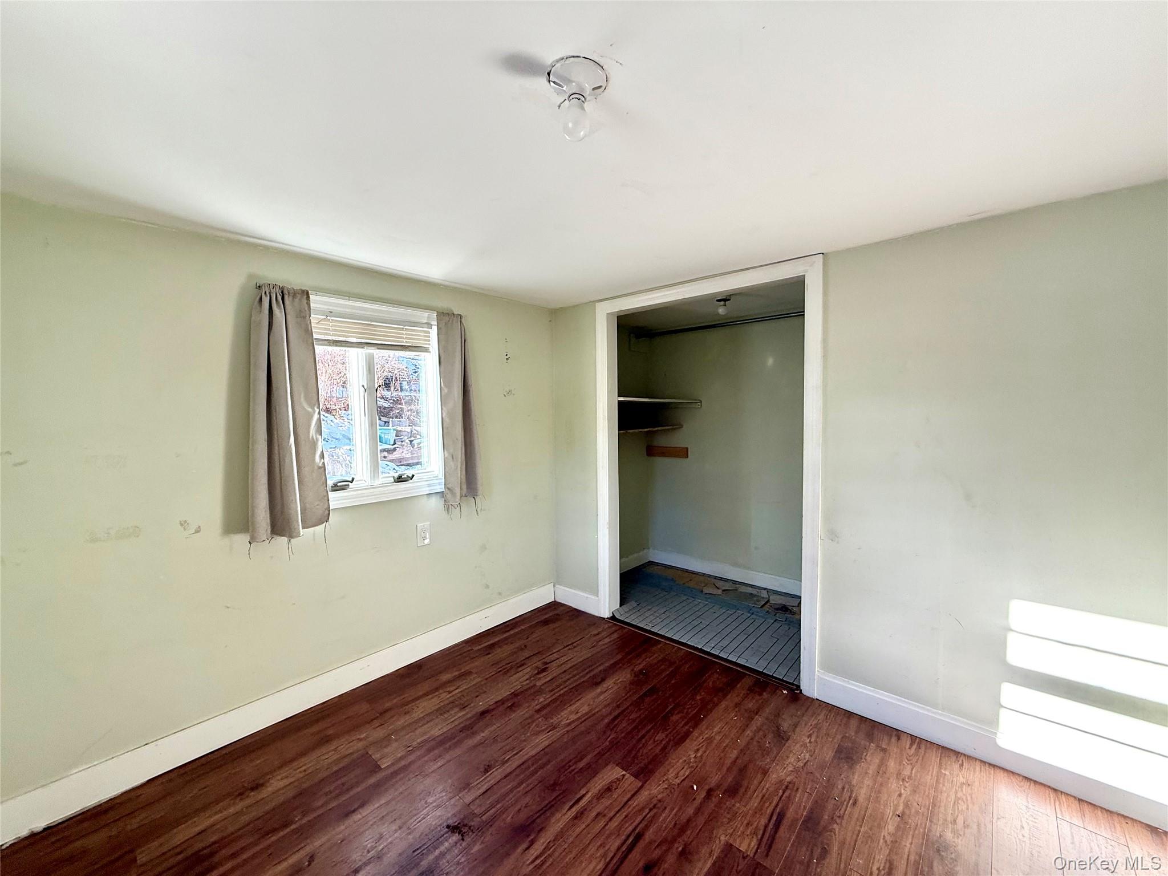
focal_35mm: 14
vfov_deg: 85.7
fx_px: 472
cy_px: 438
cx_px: 584
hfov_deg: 102.1
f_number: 2.2
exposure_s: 1/99
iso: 100
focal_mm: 2.22
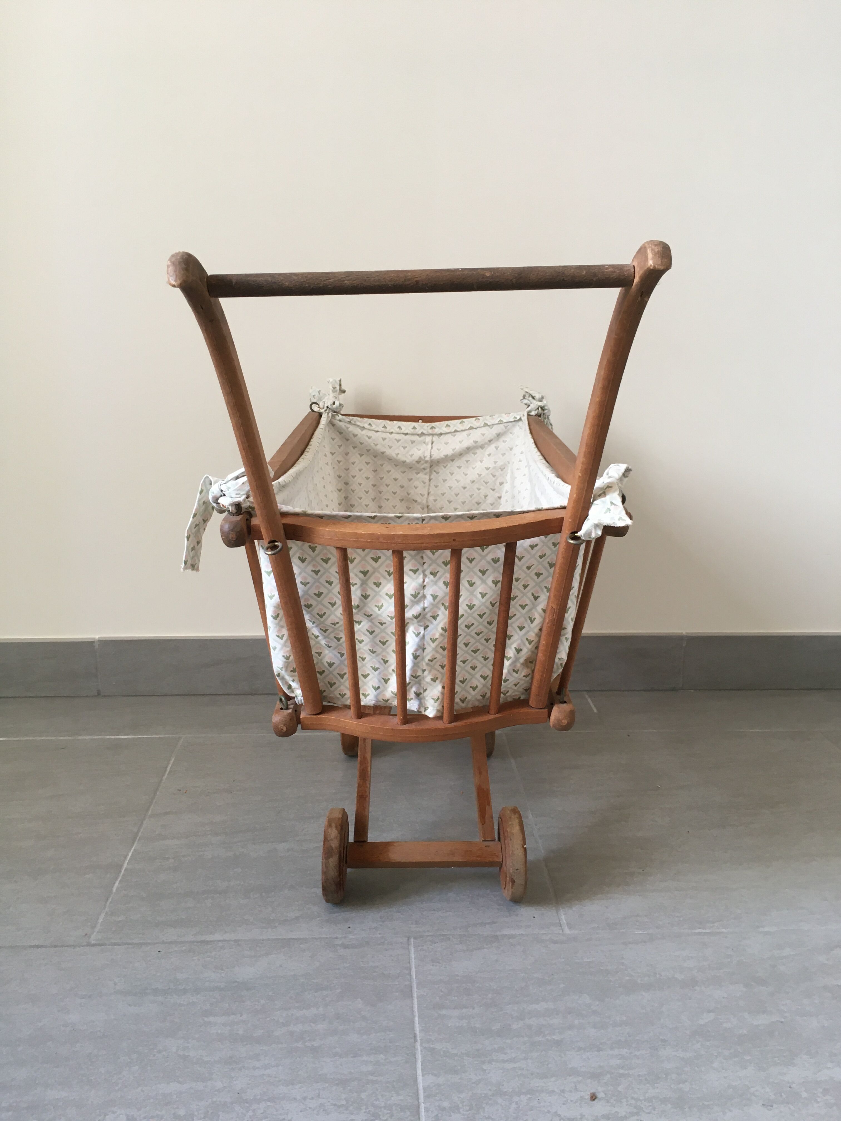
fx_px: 939
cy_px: 560
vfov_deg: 61.7
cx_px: 420
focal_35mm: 29
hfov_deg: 48.2
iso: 64
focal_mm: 4.15
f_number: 2.2
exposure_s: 1/33
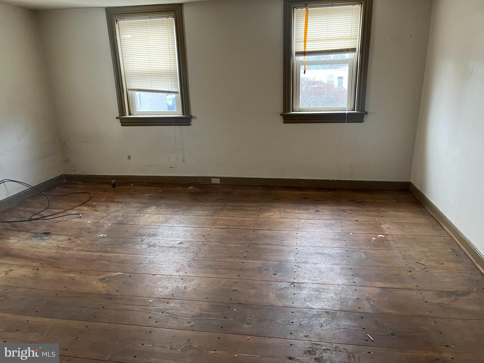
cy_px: 182
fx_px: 364
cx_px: 242
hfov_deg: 67.3
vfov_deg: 53.1
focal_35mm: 26
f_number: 1.6
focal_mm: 5.1
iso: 250
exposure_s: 1/60
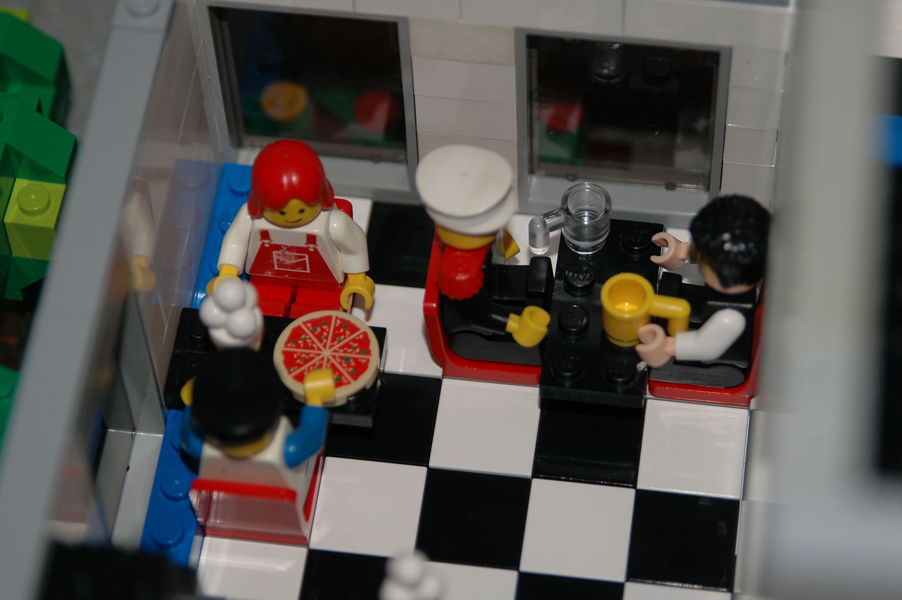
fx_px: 3192
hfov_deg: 16.1
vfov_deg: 10.7
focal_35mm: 128
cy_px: 300
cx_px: 451
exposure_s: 1/60
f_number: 4.5
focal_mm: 85
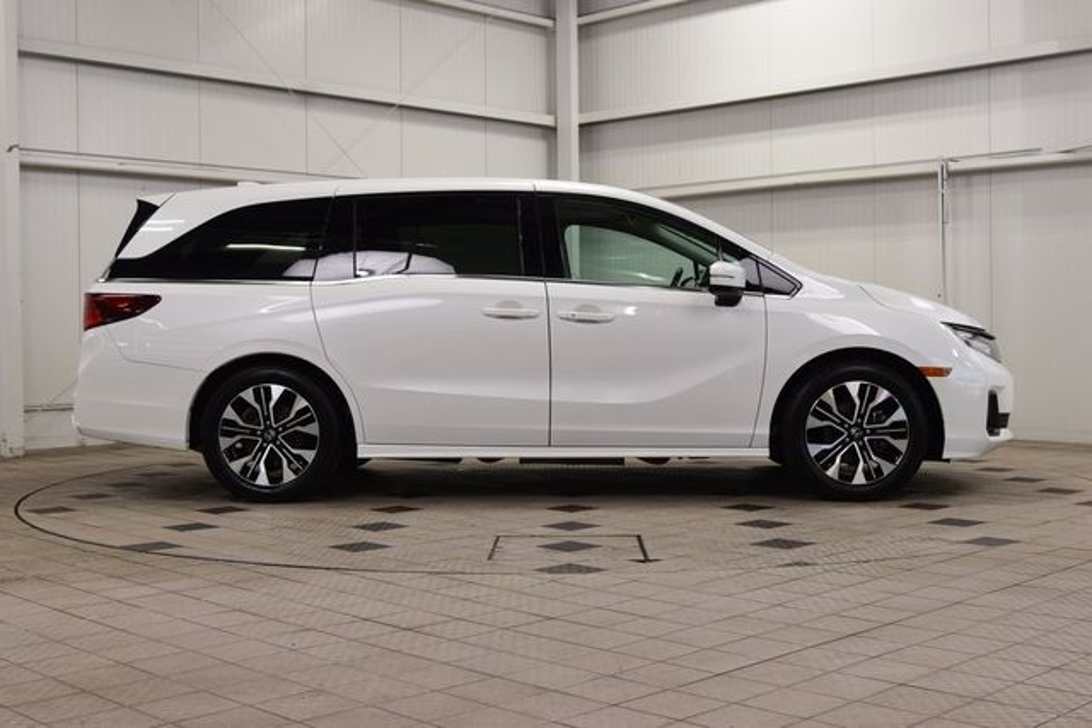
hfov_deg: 42.3
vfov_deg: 29.0
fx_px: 1411
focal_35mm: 46
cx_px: 546
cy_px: 364
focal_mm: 31
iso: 400
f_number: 7.1
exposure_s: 1/30
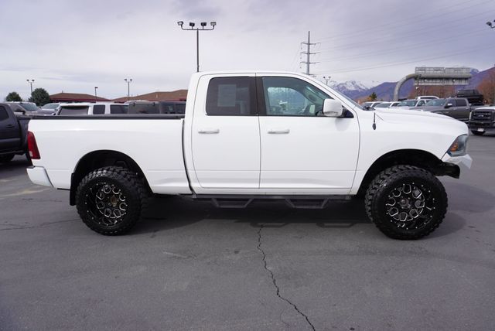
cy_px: 166
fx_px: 330
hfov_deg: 73.7
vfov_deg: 53.2
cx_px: 248
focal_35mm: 24
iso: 100
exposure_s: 1/250
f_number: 8
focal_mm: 16
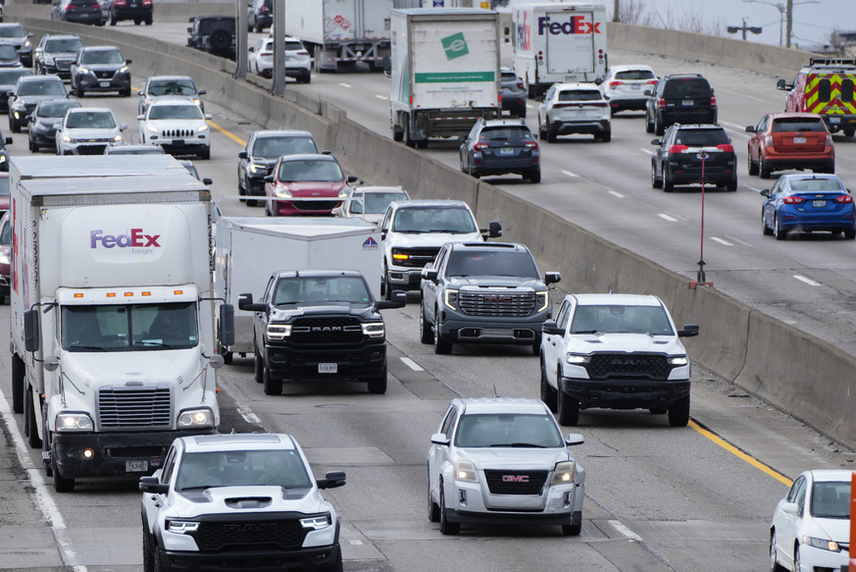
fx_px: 11157
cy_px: 296
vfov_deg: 2.9
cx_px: 430
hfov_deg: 4.4
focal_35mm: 469
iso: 400
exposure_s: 1/1000
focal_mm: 400
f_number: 7.1
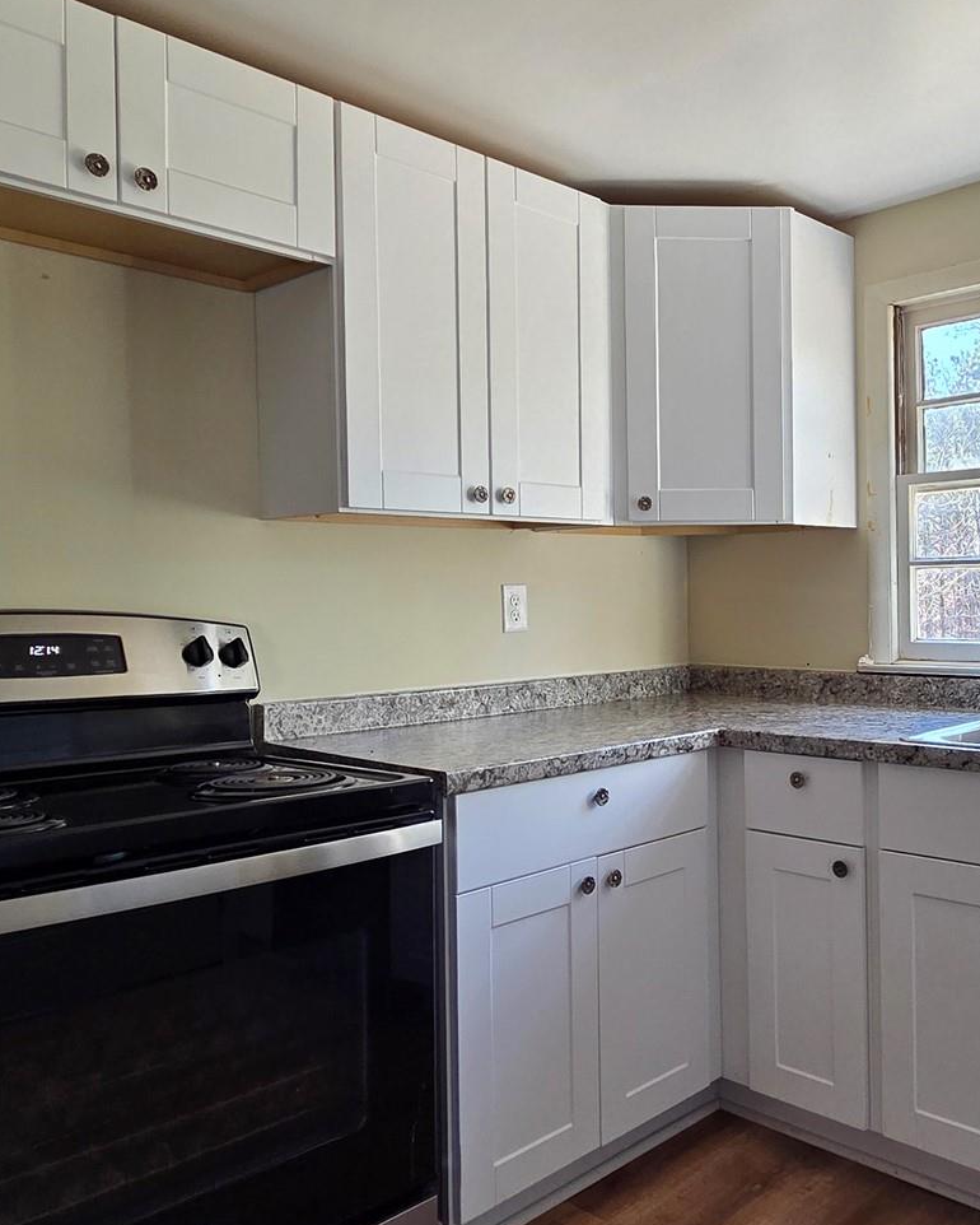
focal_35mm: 27
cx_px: 683
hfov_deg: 51.8
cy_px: 643
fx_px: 979
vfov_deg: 64.0
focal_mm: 2.2
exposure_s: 1/120
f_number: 2.2
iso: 160
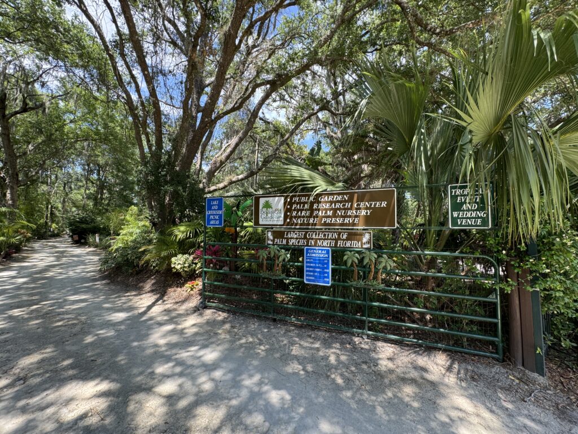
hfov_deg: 102.1
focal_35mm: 14
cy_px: 217
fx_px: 234
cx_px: 289
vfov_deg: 85.7
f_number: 2.2
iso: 40
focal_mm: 2.22
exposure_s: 1/238
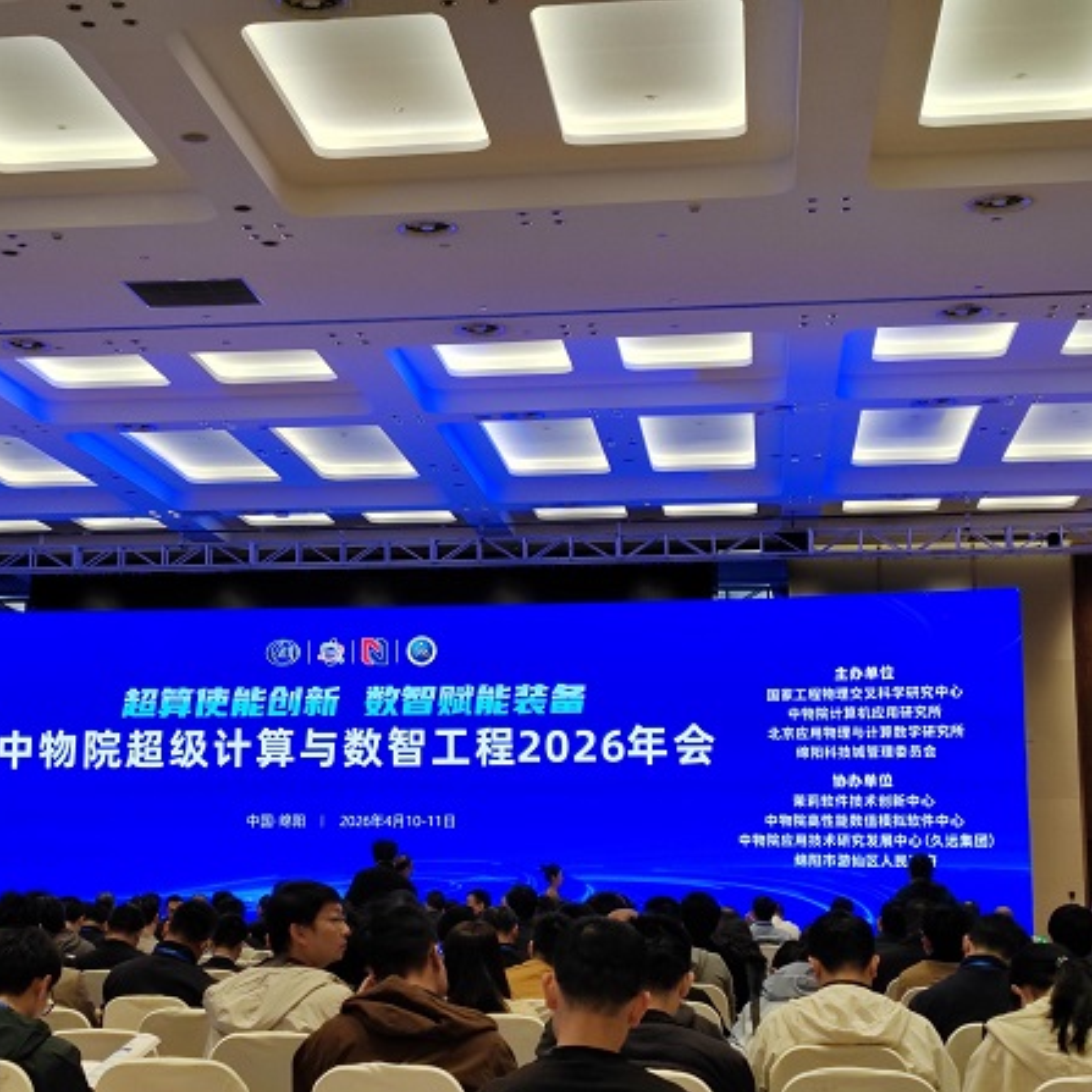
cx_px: 398
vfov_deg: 26.9
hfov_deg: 26.8
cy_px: 547
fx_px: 2284
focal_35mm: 64
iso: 500
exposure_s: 1/100
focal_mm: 6.14
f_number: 1.8
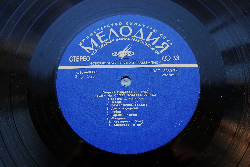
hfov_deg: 37.9
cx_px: 125
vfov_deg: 25.7
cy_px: 84
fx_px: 364
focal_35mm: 52
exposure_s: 1/50
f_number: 3.5
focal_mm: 35
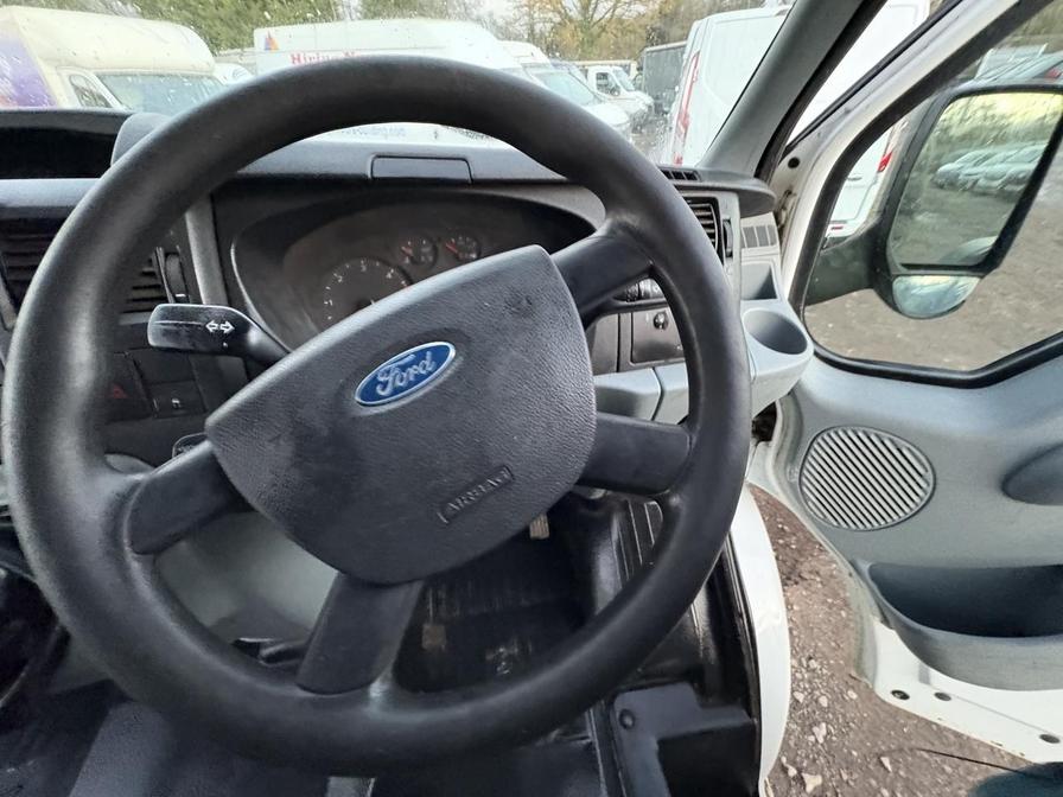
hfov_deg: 102.1
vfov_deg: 85.7
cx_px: 532
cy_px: 398
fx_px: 430
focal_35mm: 14
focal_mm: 2.22
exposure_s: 1/38
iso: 1000
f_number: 2.2
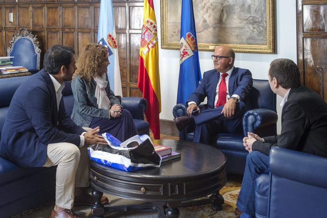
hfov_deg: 39.6
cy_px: 109
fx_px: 454
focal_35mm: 50
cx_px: 164
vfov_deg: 27.0
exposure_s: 1/100
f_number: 4
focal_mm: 50
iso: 1600
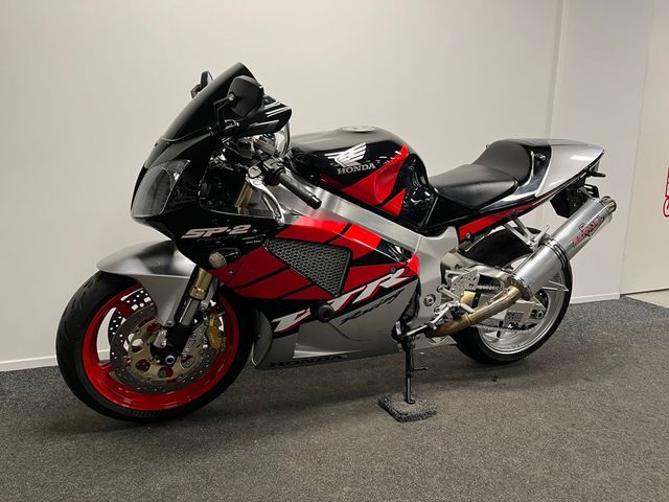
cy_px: 251
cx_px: 334
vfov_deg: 53.1
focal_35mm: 26
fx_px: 502
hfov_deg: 67.3
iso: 125
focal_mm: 5.1
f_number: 1.6
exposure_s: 1/50
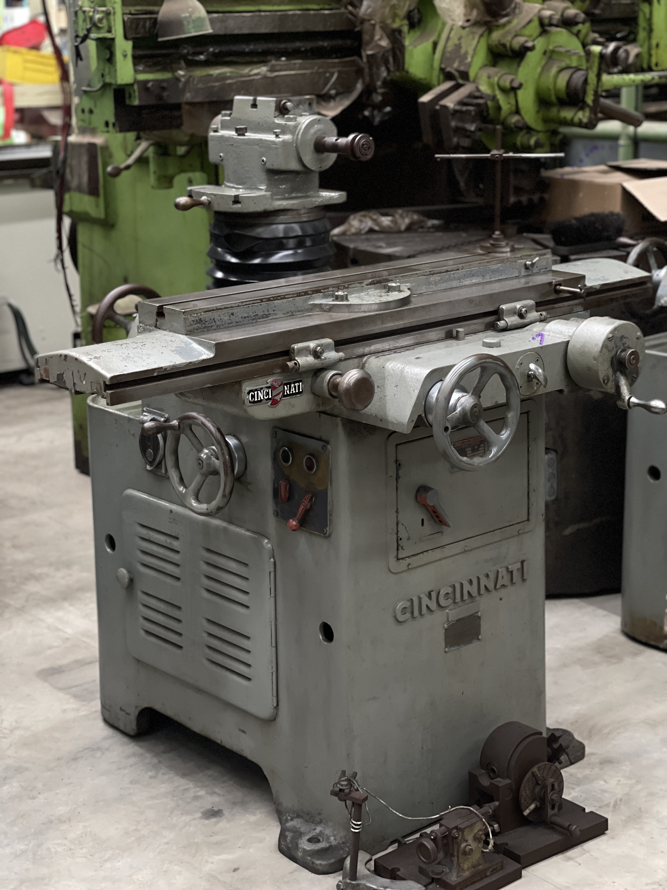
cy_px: 445
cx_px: 334
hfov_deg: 22.9
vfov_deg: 30.3
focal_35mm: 64
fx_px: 1644
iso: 320
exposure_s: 1/40
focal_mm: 7.5
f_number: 2.2
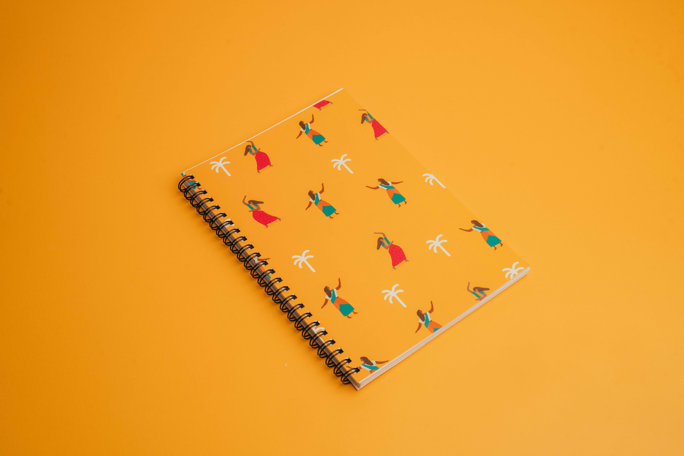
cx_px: 342
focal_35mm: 50
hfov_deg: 39.6
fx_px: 950
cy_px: 228
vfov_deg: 27.0
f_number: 11
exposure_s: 1/200
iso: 1600
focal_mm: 50
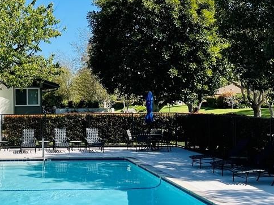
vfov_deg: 26.6
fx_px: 435
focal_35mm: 55
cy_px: 110
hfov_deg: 33.6
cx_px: 42
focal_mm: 5.1
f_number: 1.6
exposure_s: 1/3559
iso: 32
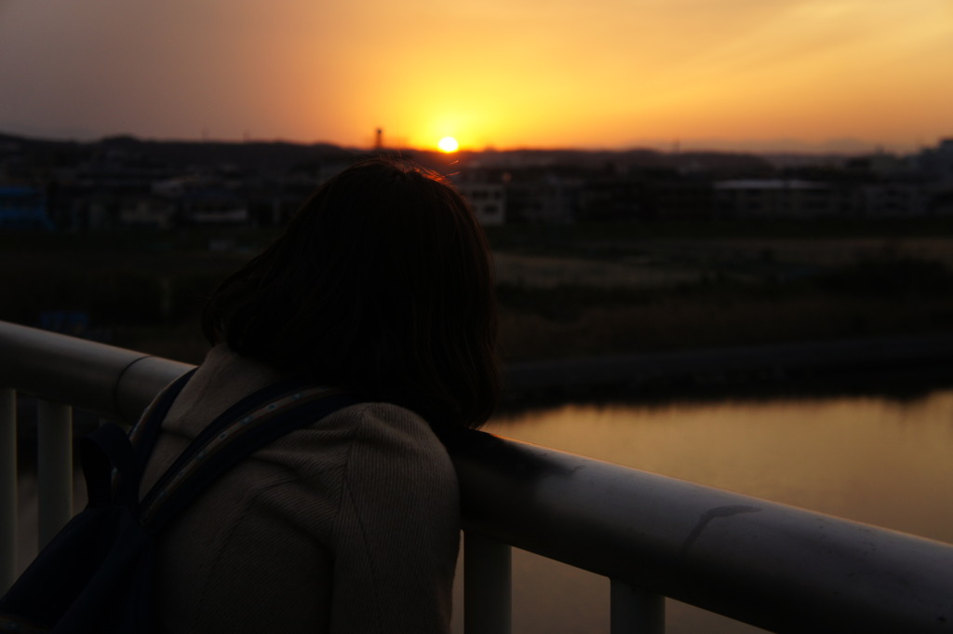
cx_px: 476
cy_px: 317
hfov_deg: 37.9
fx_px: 1389
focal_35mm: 52
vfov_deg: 25.7
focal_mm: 35
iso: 200
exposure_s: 1/250
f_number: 4.5
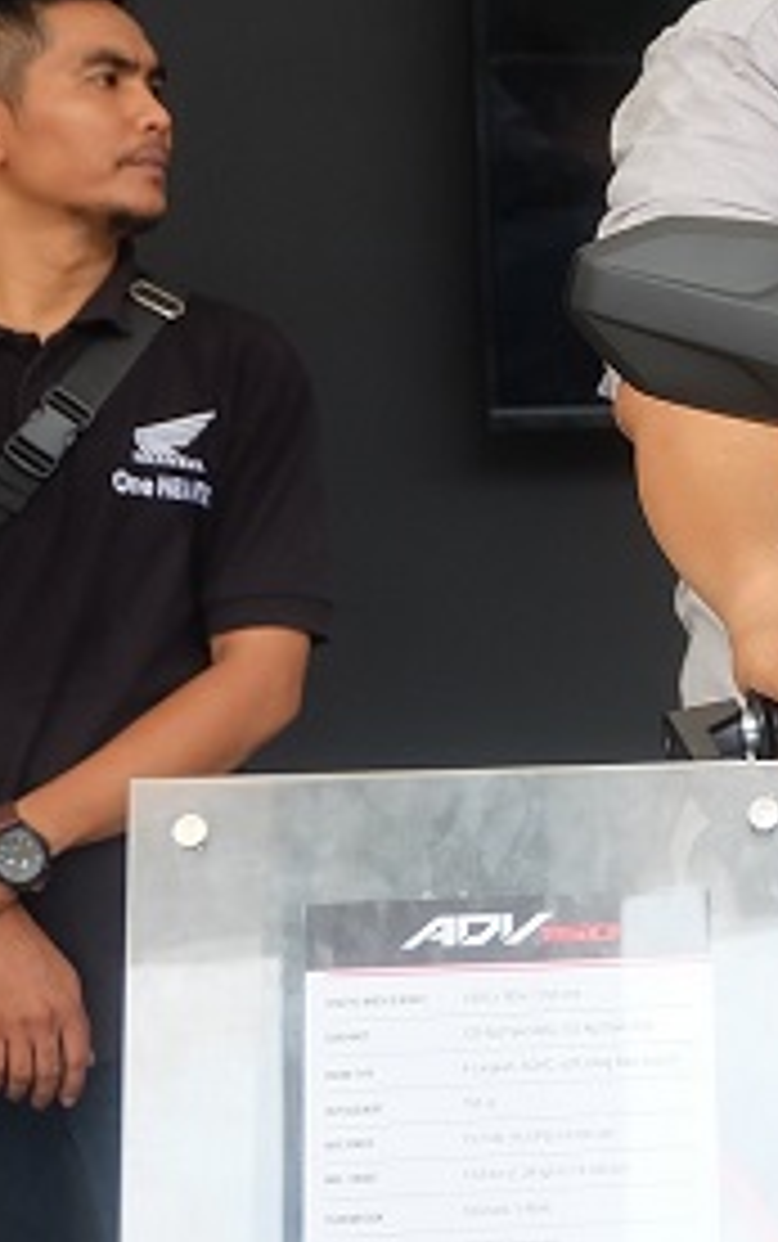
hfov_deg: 9.9
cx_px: 1484
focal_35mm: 124
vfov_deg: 16.8
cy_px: 538
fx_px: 4198
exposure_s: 1/45
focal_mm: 28.2
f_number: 4.5
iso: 400
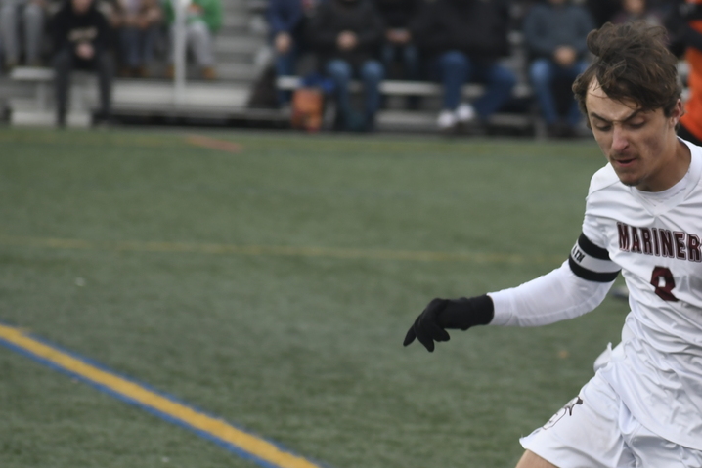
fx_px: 8230
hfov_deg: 4.9
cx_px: 596
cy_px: 399
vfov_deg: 3.3
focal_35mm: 422
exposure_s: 1/320
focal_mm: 135
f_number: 4.8
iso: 640
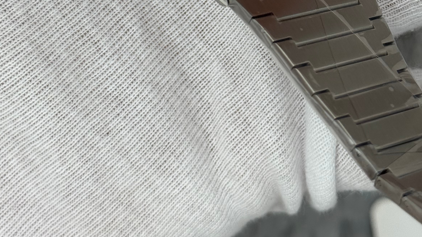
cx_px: 265
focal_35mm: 90
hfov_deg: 23.6
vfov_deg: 13.2
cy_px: -31
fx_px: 1007
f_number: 1.78
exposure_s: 1/1055
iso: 64
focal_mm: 6.76
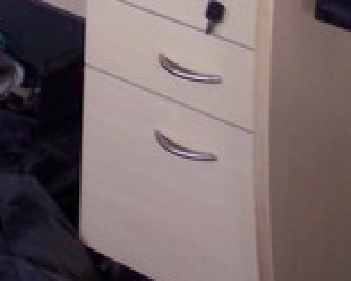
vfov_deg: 10.3
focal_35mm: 144
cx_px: 88
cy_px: -178
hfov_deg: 13.3
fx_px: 1496
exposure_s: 1/8
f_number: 3.9
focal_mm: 6.3
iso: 200
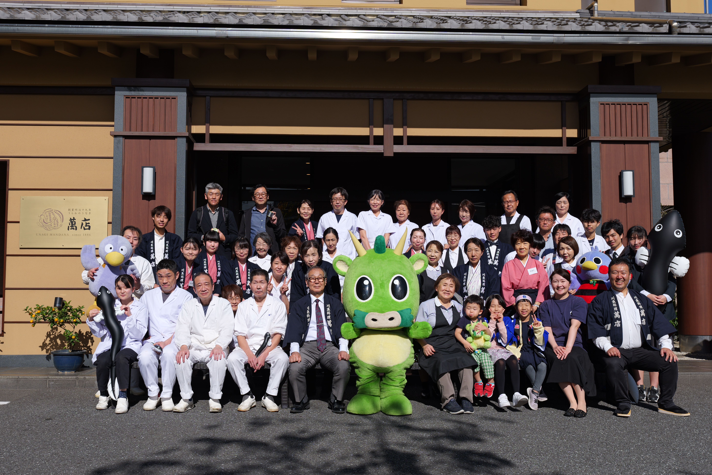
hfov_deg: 51.9
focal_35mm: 37
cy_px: 232
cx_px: 352
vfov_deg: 35.9
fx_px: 732
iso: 100
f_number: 8
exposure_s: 1/500
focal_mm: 36
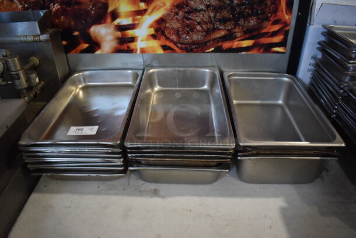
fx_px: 267
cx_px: 178
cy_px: 119
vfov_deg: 48.0
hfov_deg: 67.3
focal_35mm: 27
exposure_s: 1/125
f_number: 3.5
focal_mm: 18
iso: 1100
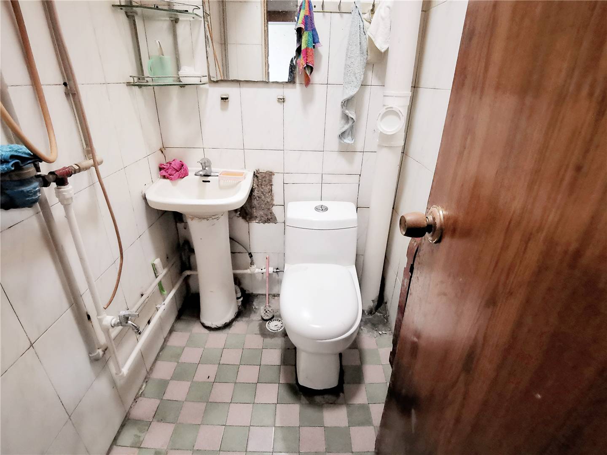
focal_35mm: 17
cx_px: 304
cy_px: 228
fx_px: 298
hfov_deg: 91.0
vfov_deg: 74.7
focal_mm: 2.26
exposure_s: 1/20
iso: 1600
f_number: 2.2
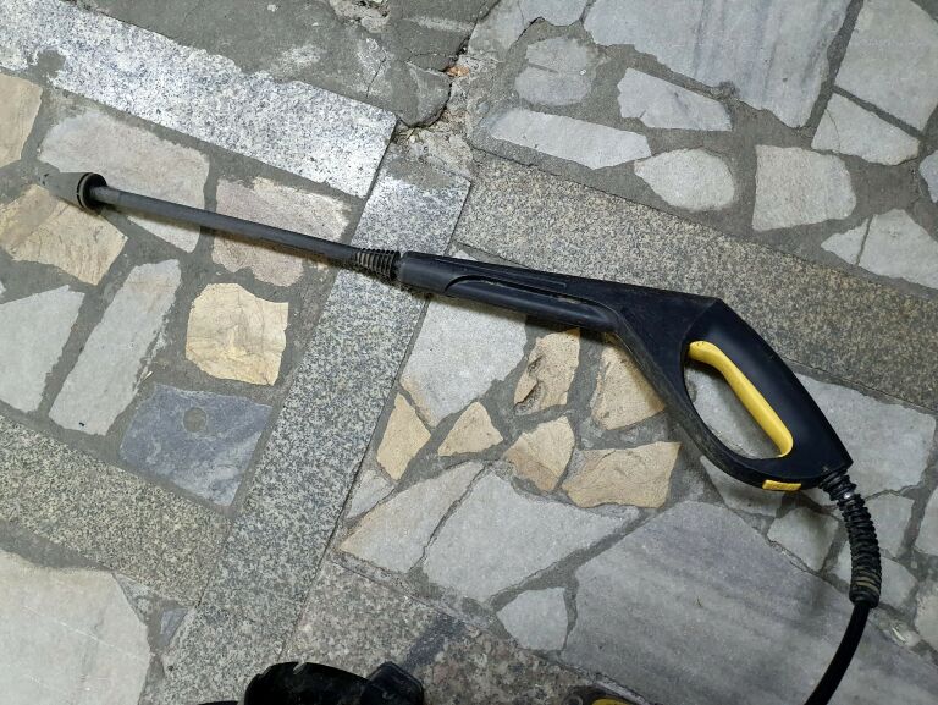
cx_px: 469
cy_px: 352
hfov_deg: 67.3
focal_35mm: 26
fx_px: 705
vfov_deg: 53.1
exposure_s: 1/50
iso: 200
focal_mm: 4.32
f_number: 1.5
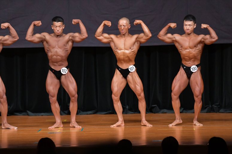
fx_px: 1643
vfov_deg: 5.4
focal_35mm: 255
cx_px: 116
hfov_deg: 8.1
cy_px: 77
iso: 5000
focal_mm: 170
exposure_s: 1/400
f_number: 5.6
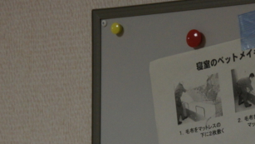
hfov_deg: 9.3
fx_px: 1556
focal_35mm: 230
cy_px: 130
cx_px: 208
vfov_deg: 5.3
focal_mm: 75
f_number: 5.6
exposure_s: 1/125
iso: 1600
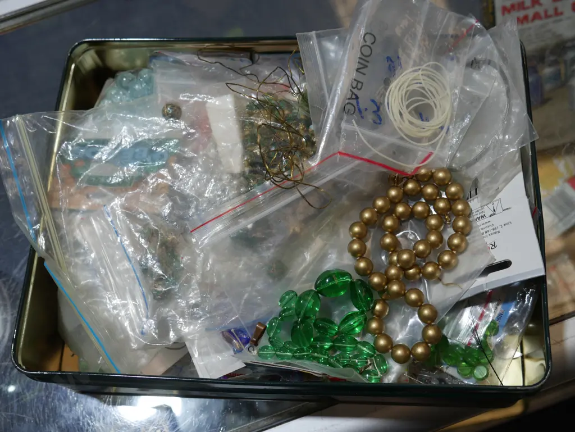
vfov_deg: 36.0
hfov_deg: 46.8
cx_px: 288
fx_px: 665
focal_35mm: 40
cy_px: 216
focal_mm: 20
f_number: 4.5
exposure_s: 1/100
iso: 200
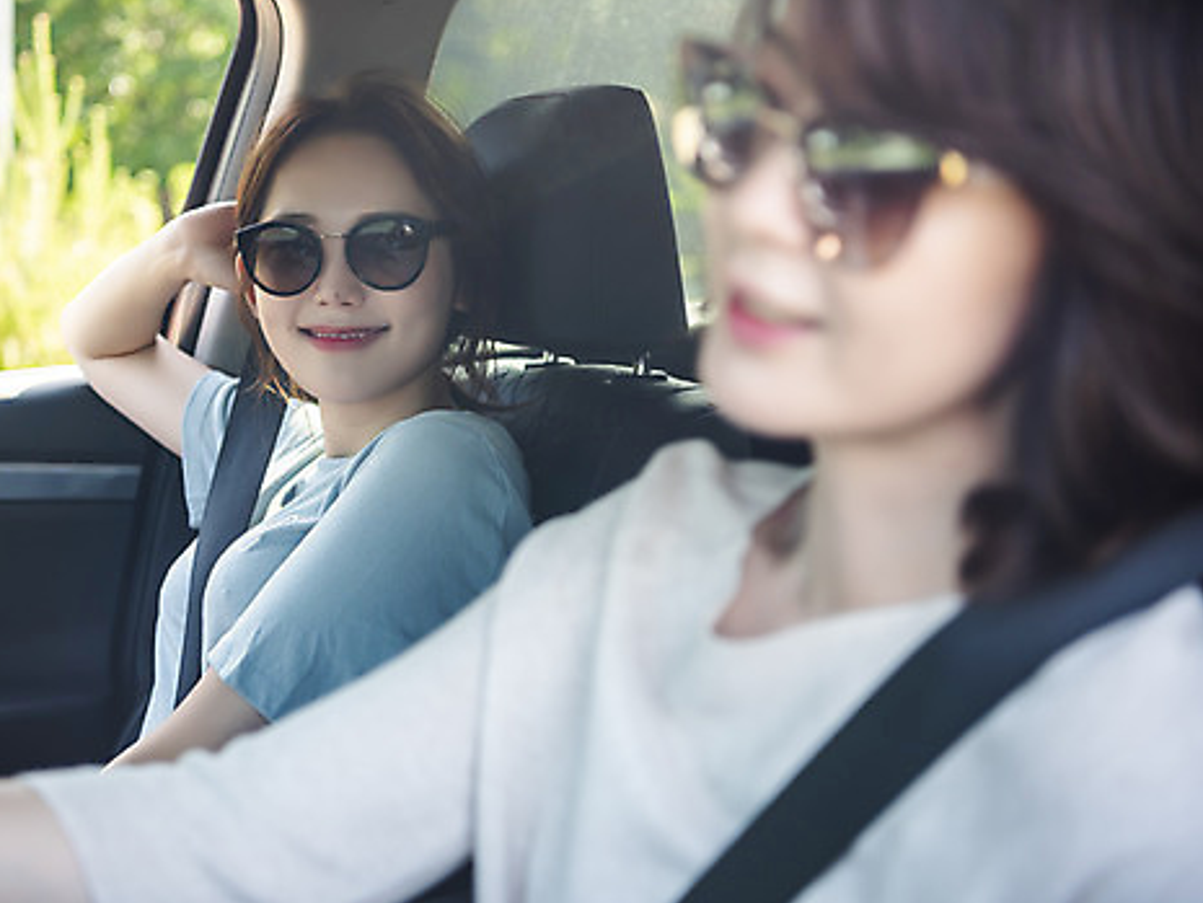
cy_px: 427
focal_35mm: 62
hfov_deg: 31.0
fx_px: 2155
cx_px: 433
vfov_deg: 23.7
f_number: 2.8
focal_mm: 50
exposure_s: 1/250
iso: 250
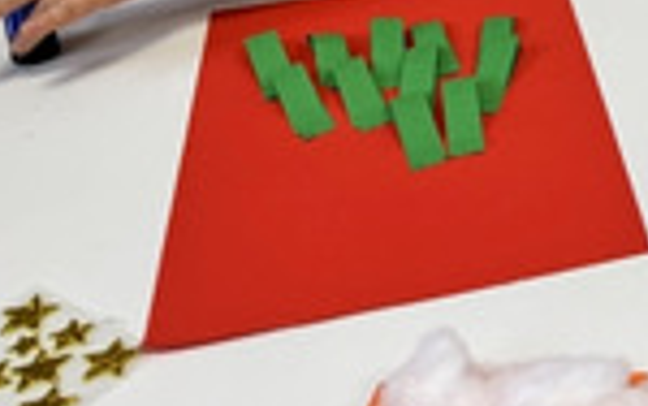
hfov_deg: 27.0
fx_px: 1202
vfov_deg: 17.6
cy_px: -164
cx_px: 760
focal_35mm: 68
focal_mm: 6.76
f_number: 1.78
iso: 80
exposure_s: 1/100
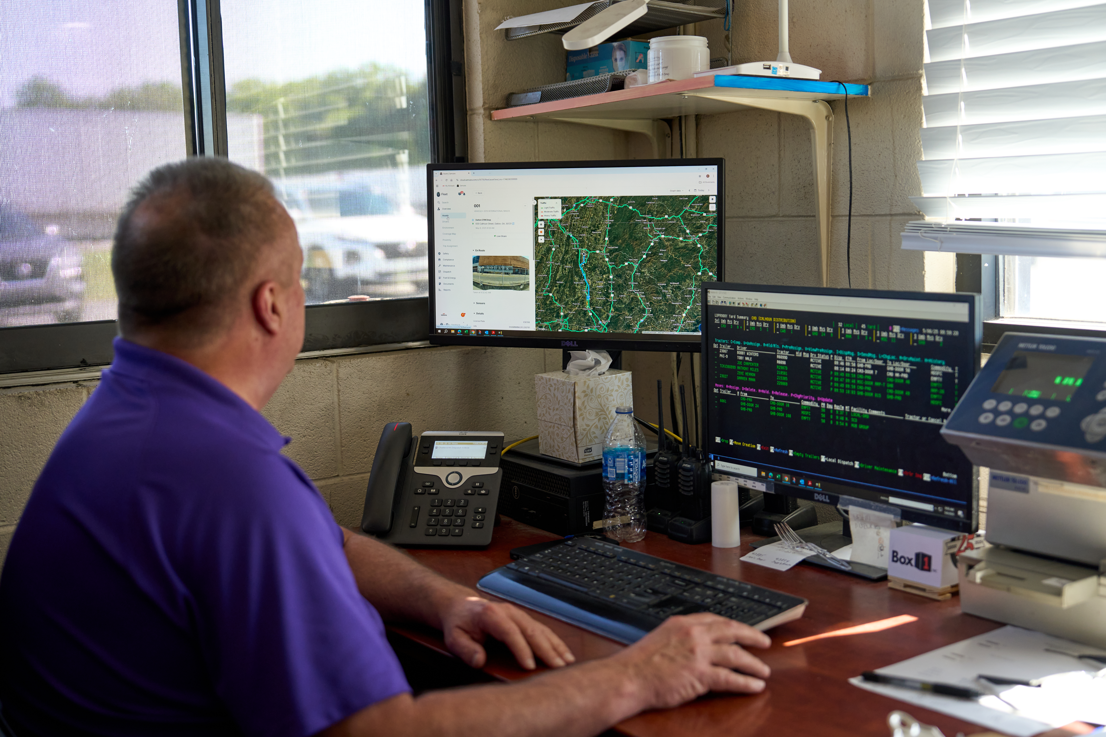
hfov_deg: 43.6
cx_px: 553
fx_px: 1382
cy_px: 368
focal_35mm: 45
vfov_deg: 29.9
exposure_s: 1/250
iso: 640
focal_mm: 45
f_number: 2.8
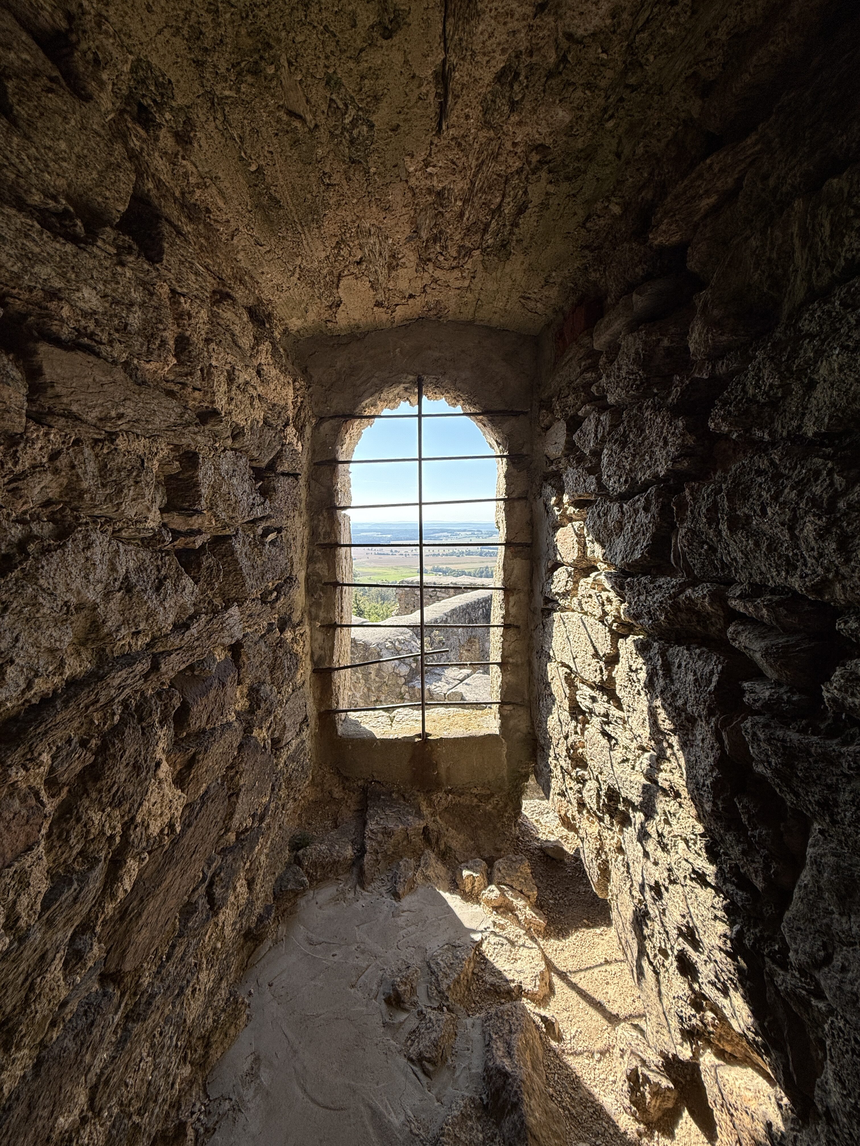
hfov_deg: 85.7
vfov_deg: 102.1
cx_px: 430
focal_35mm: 14
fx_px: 464
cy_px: 573
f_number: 2.2
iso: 50
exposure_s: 1/672
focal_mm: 2.22
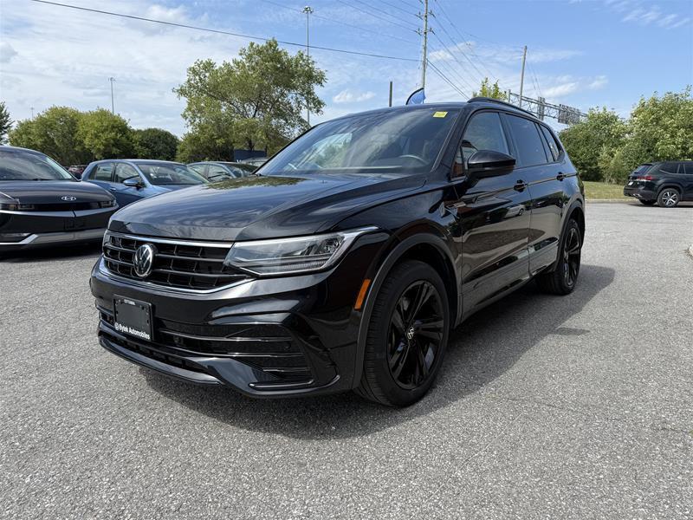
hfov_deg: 71.6
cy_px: 260
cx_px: 346
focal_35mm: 24
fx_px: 480
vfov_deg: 56.8
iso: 80
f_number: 1.78
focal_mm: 6.76
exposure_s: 1/2907
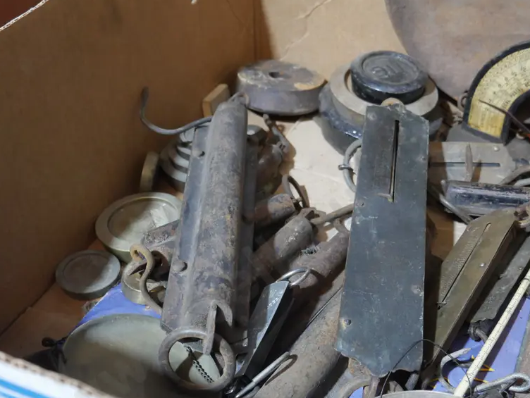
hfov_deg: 38.4
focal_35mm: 49
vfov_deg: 29.7
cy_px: 202
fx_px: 751
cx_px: 354
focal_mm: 18
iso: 1250
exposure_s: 1/60
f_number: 4
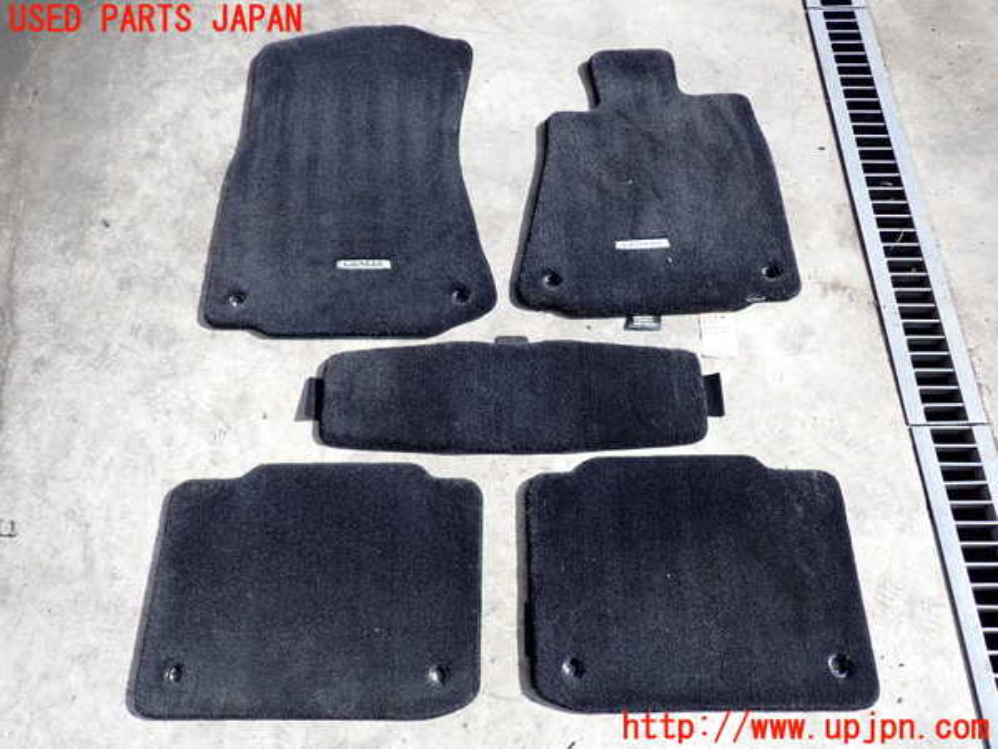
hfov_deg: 63.4
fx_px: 807
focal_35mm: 28
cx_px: 499
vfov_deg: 49.7
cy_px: 374
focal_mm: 5.05
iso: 100
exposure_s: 1/1000
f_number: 2.2
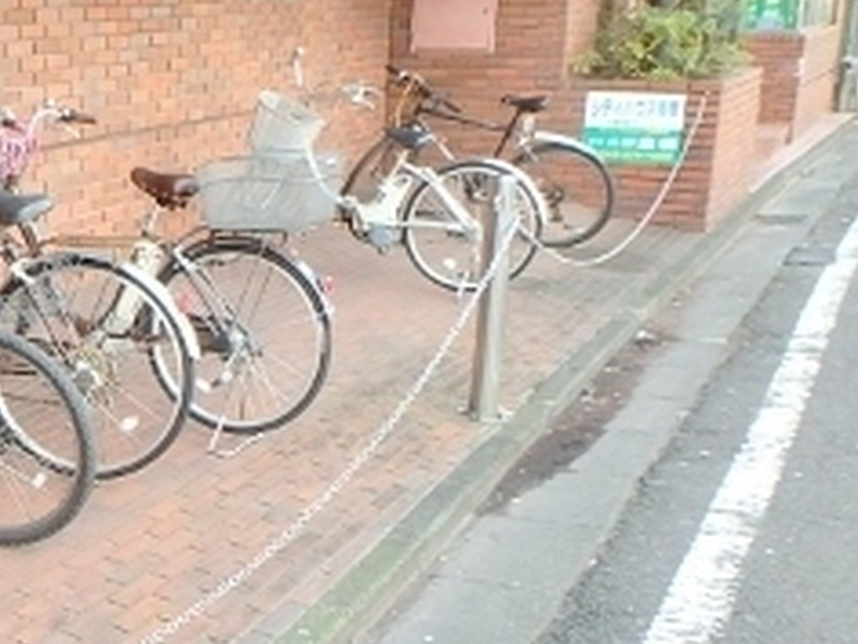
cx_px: -164
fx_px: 1413
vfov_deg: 25.5
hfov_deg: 29.3
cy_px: 433
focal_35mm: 57
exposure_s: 1/60
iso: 200
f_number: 3.5
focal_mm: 3.7
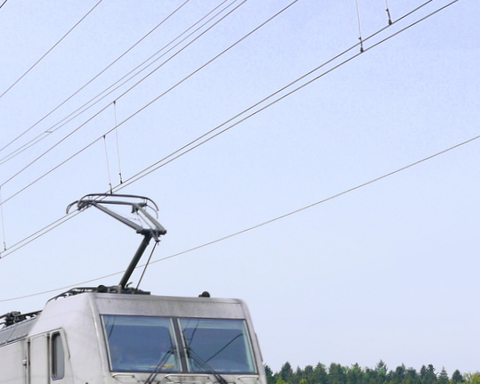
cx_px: 56
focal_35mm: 74
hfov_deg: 25.0
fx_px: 1051
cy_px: 376
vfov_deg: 20.1
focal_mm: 17
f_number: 8
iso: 160
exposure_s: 1/400
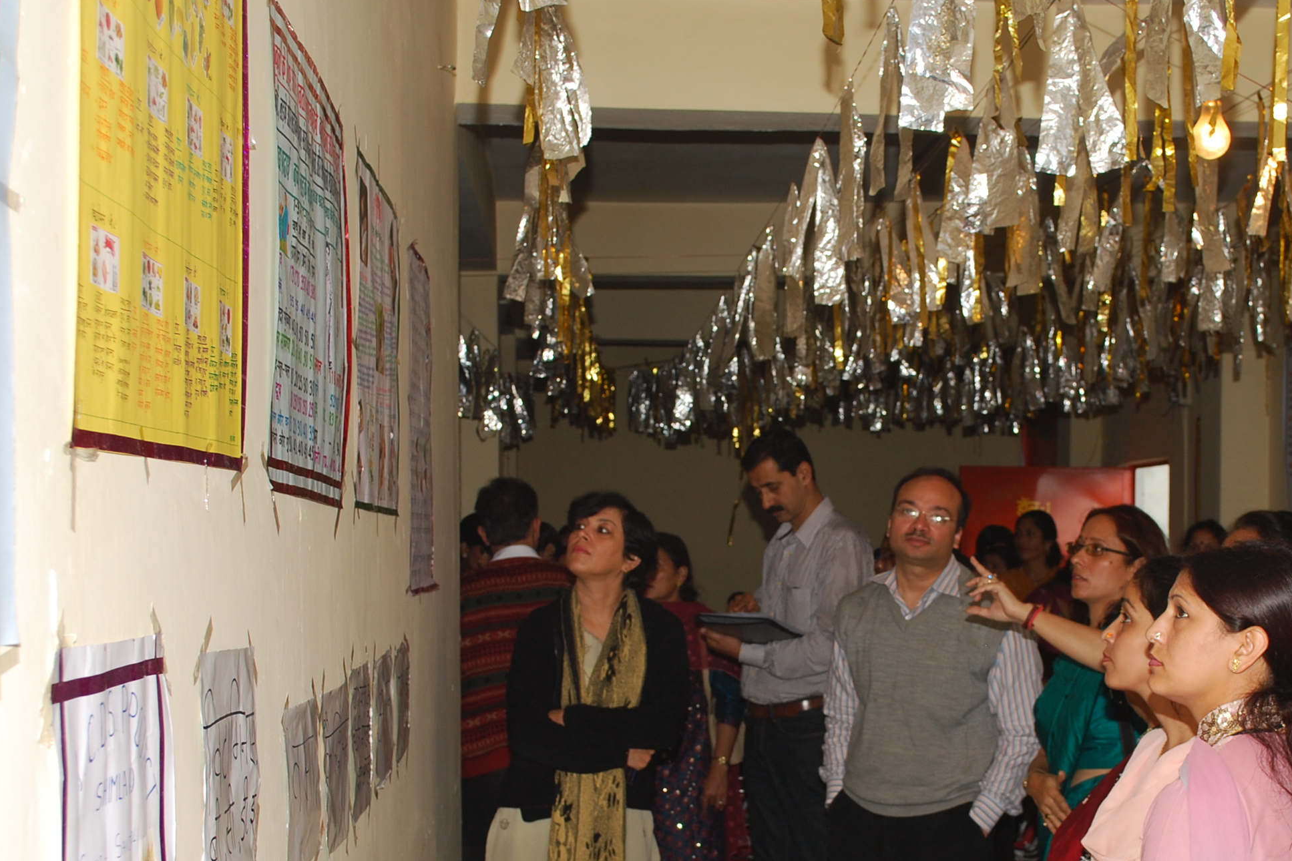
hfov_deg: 36.7
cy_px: 587
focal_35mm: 54
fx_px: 1938
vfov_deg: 24.9
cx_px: 793
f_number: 5
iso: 200
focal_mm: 24
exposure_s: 1/125
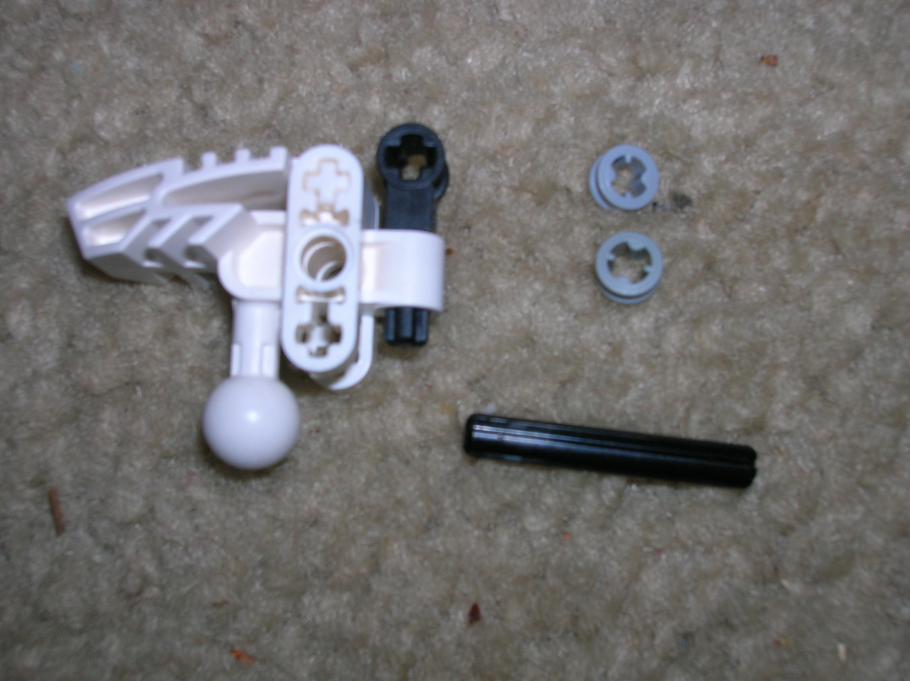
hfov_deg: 41.3
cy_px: 340
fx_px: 1208
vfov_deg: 31.5
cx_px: 455
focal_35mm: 46
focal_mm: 7.7
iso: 50
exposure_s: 1/60.1
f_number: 5.4
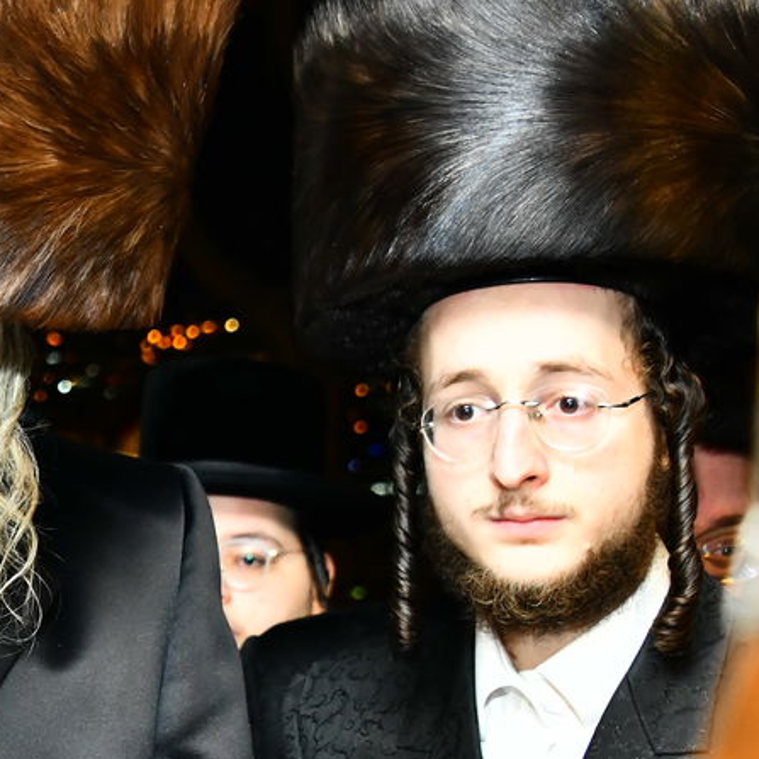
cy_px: 597
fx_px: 2902
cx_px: -194
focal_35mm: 117
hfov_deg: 14.4
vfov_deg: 14.8
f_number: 5.6
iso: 2000
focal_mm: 44
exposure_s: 1/100
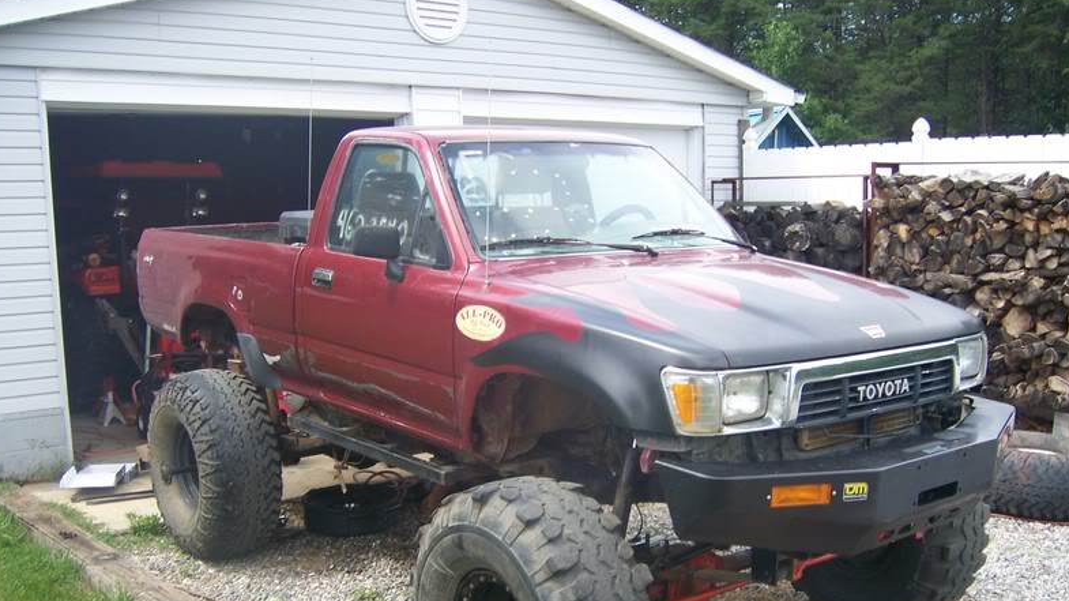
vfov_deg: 29.5
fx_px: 1133
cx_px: 528
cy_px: 390
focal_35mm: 40
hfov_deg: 50.5
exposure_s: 1/400
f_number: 2.8
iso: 80
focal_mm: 6
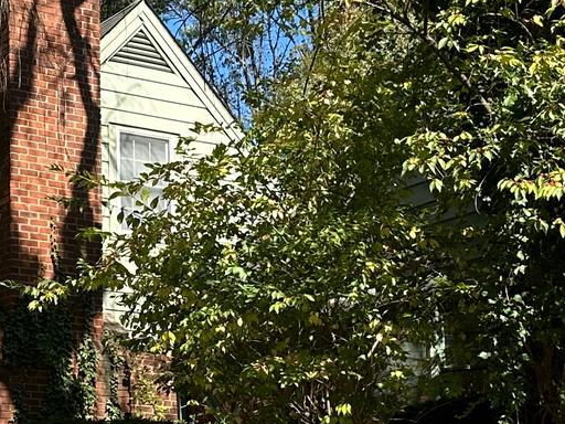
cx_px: 82
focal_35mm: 96
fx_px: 1567
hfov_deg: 20.1
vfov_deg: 15.3
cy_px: 330
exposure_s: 1/1949
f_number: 1.78
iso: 80
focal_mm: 6.86
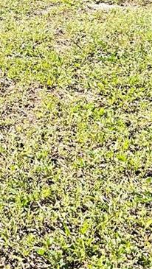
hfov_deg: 11.6
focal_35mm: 93
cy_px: -13
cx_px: -164
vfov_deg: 21.9
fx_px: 665
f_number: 1.5
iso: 50
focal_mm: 5.7
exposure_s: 1/518
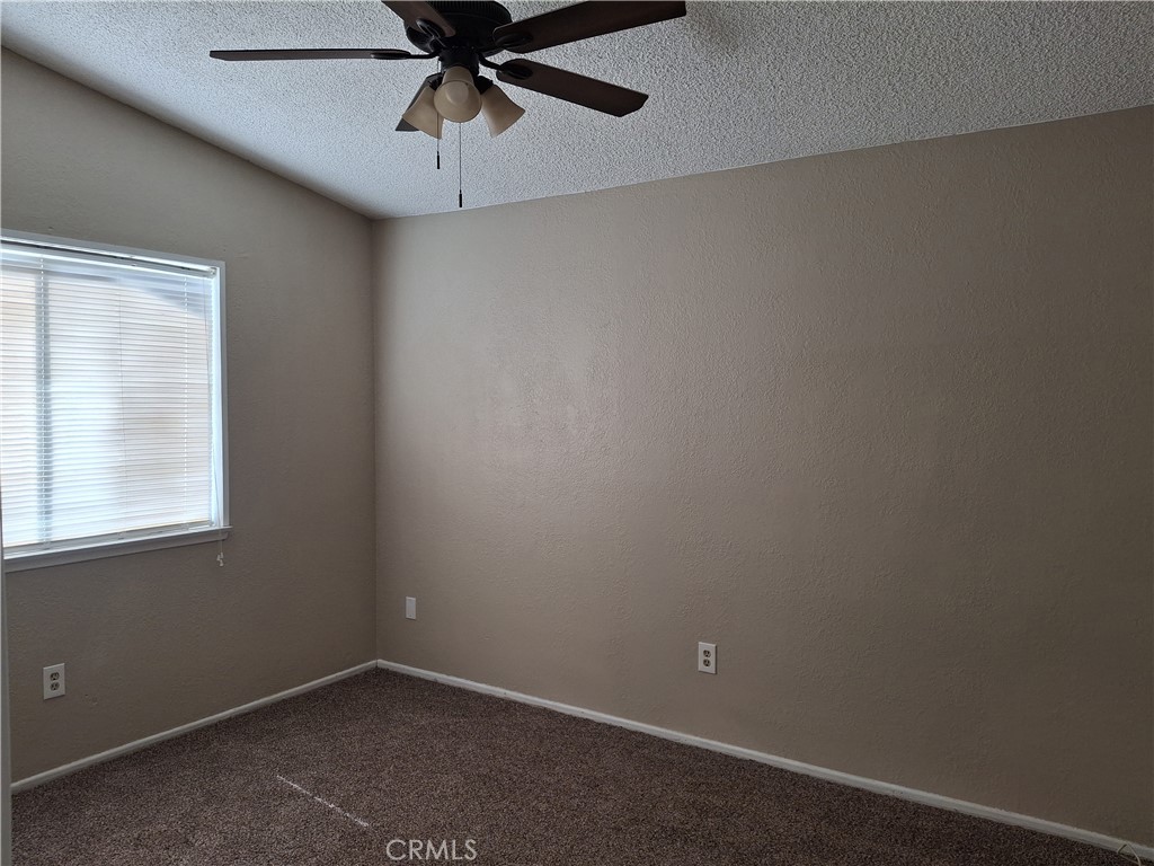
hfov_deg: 69.4
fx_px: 833
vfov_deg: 54.9
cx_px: 577
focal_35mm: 25
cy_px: 433
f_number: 1.8
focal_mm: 4.69
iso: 50
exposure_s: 1/120
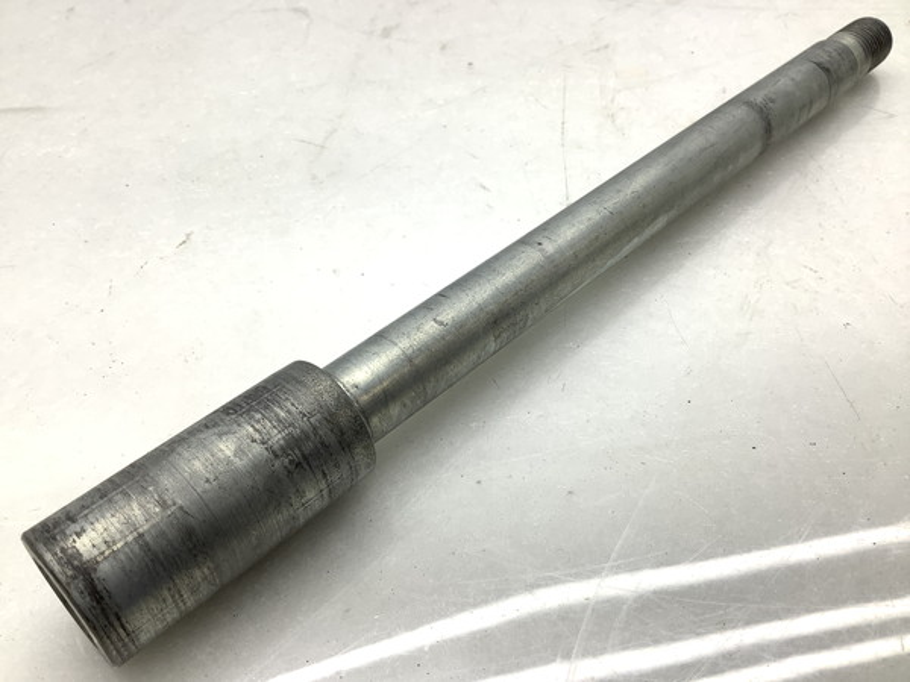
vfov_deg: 45.4
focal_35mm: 31
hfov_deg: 58.4
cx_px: 455
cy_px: 341
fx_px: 815
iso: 25
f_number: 2.4
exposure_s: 1/139
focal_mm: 3.3
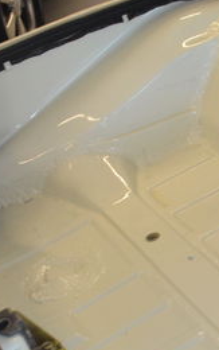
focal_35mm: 90
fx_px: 858
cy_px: 292
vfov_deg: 22.6
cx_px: 411
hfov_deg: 13.0
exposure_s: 1/60
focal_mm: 20
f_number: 3.5
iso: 1800
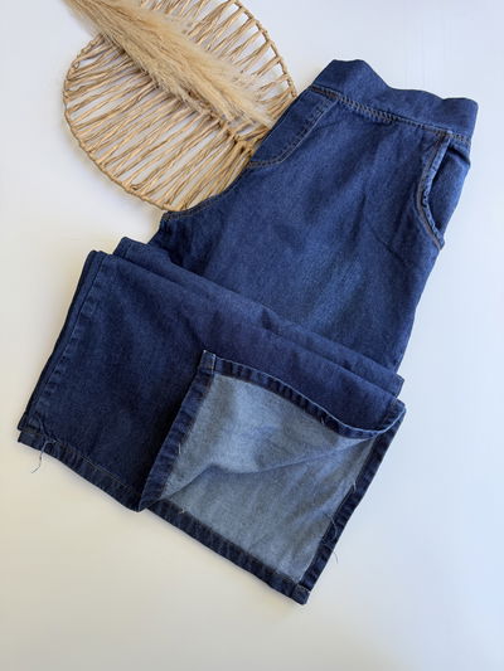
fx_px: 466
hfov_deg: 56.8
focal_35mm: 24
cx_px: 252
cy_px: 336
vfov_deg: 71.6
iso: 80
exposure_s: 1/121
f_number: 1.78
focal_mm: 6.76
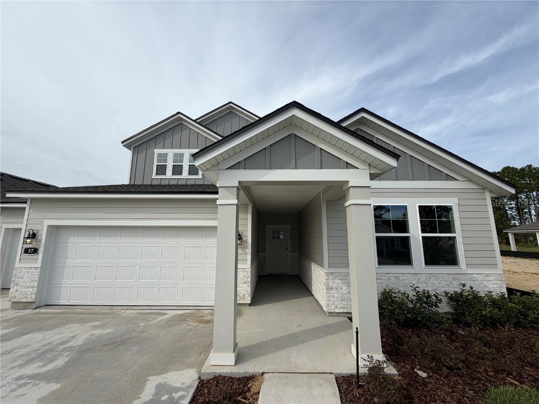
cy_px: 202
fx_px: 218
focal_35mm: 14
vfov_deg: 85.7
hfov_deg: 102.1
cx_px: 270
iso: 20
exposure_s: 1/1105
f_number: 2.2
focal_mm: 2.22
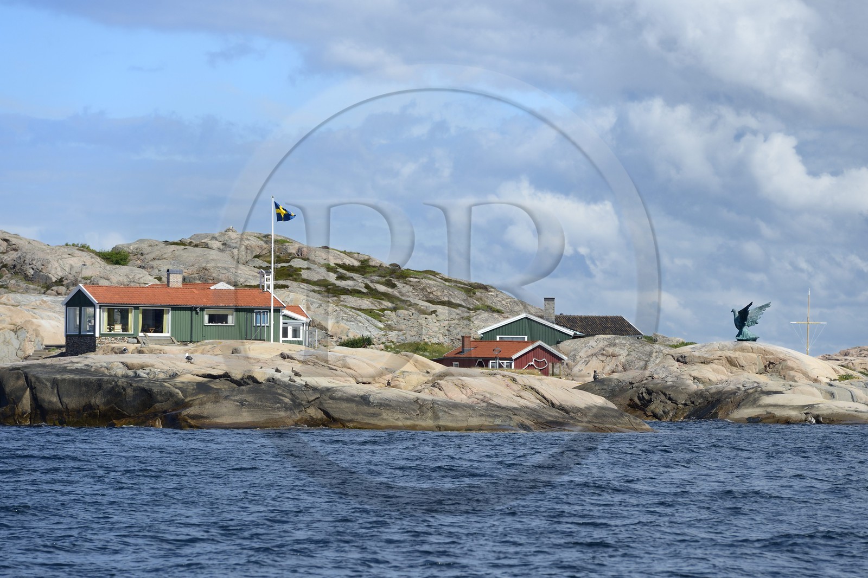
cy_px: 289
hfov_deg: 10.3
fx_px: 4821
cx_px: 434
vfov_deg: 6.9
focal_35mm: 200
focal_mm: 200
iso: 200
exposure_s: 1/1000
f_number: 7.1
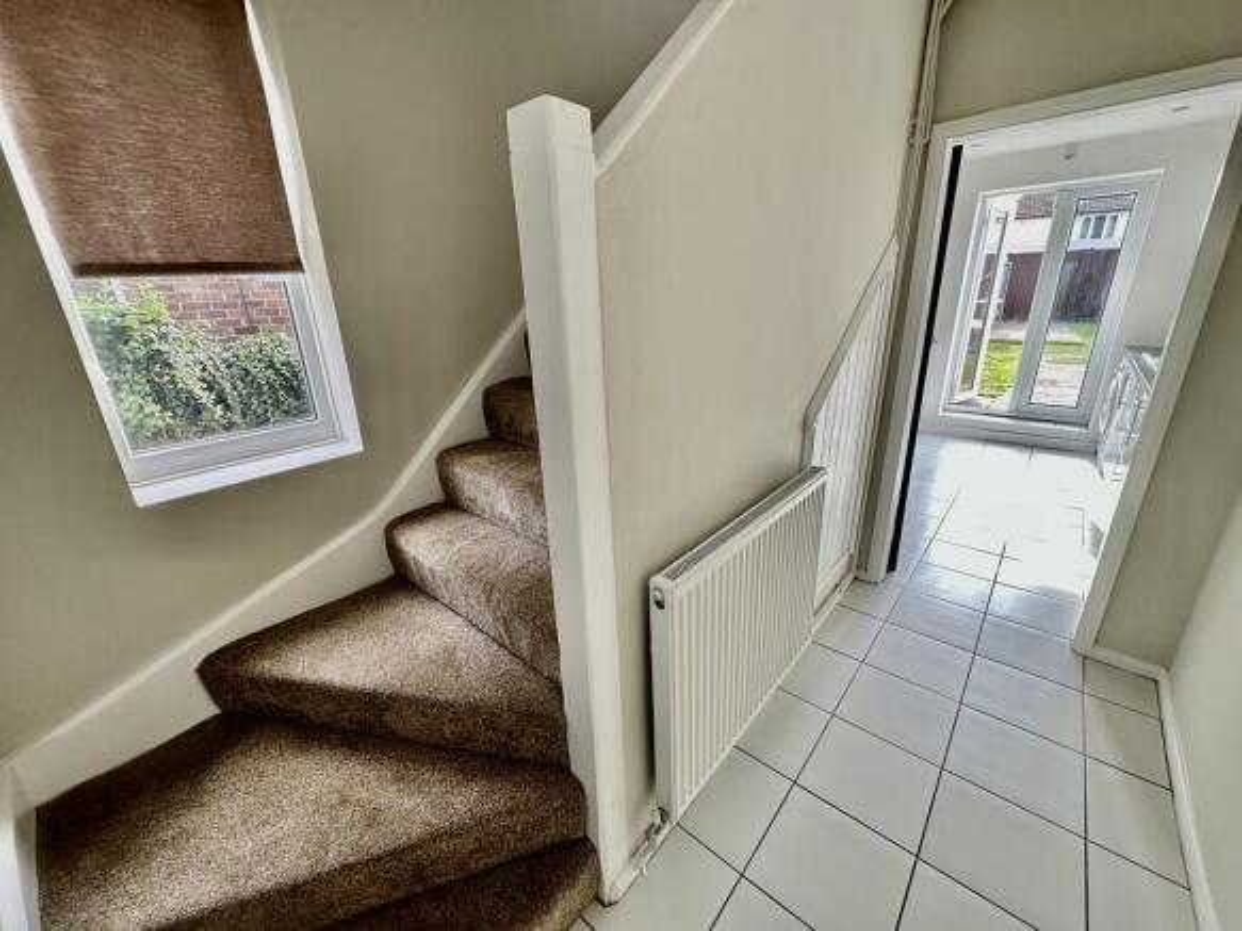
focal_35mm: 14
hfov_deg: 102.1
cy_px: 466
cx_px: 621
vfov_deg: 85.7
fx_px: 502
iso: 100
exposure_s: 1/99
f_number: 2.2
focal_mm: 2.22
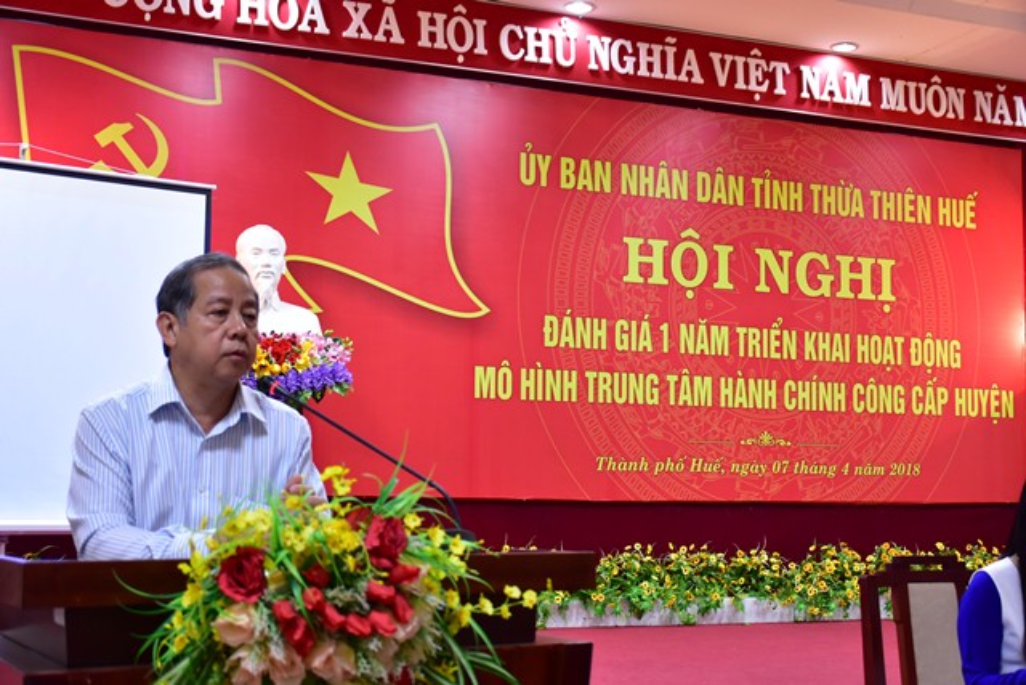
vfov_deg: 28.1
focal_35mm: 48
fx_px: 1368
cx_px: 513
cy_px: 342
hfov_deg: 41.1
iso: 800
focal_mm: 32
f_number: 4
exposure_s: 1/50
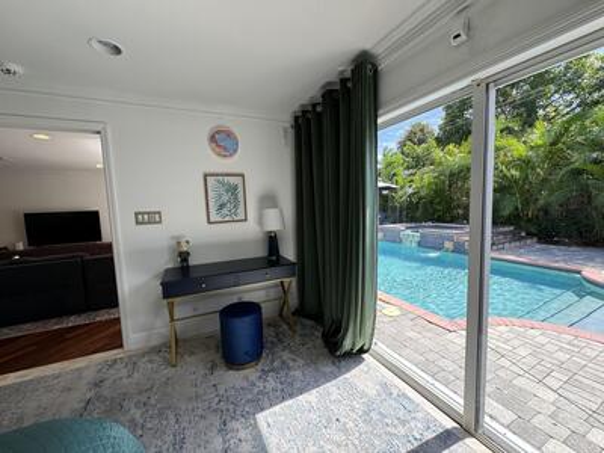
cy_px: 226
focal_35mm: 14
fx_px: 244
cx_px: 302
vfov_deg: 85.7
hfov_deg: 102.1
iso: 40
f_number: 2.2
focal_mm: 2.22
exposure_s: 1/126
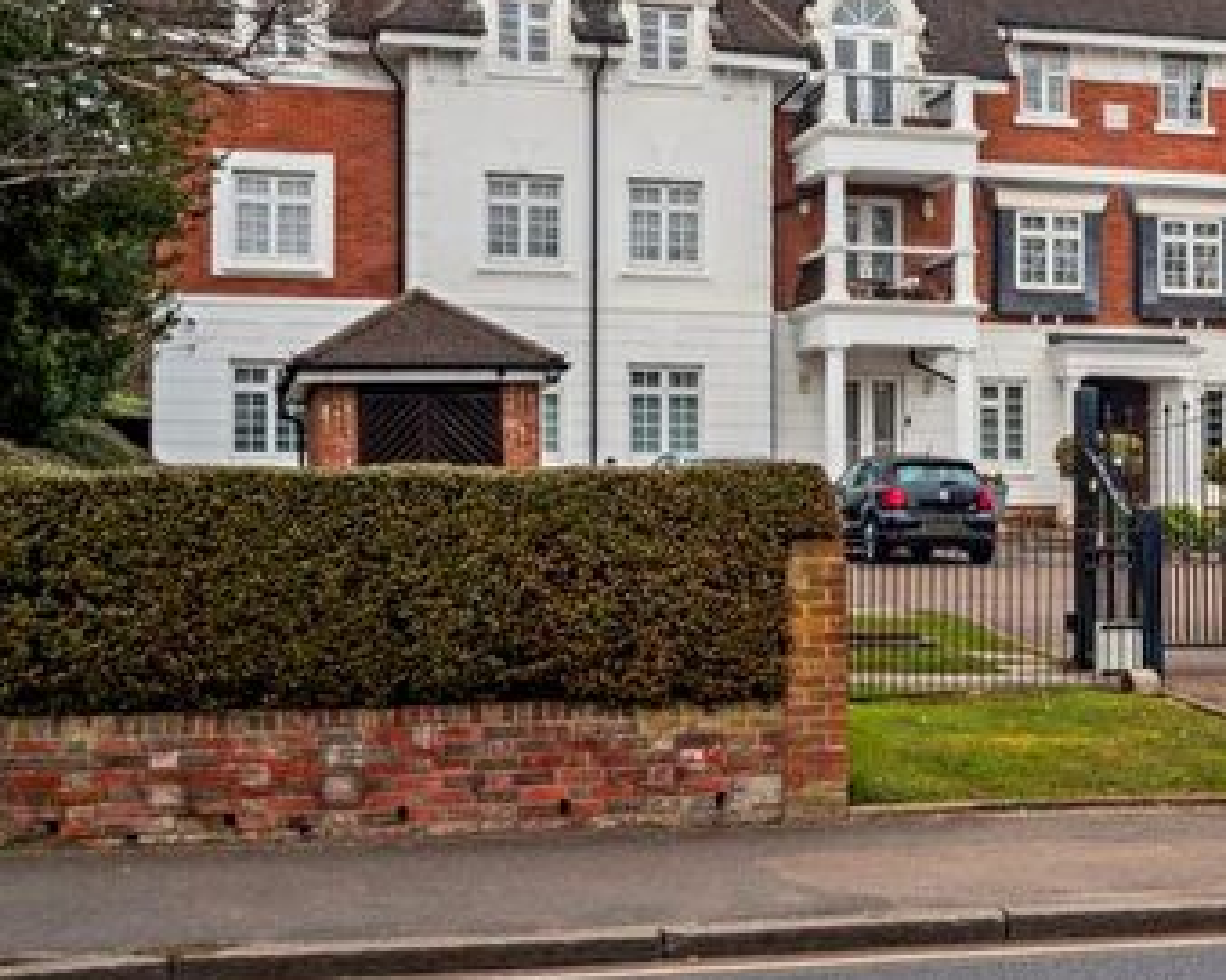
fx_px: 2394
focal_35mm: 66
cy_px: 315
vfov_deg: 23.0
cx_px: 1193
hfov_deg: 27.3
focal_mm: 34
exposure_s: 1/200
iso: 640
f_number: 11
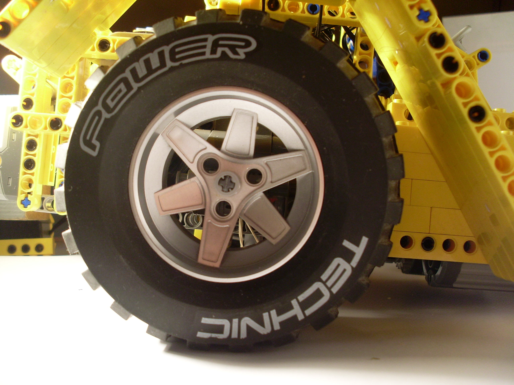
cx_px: 257
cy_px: 192
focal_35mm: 38
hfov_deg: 49.0
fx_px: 564
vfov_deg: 37.7
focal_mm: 6.3
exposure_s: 1/60
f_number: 3
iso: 100
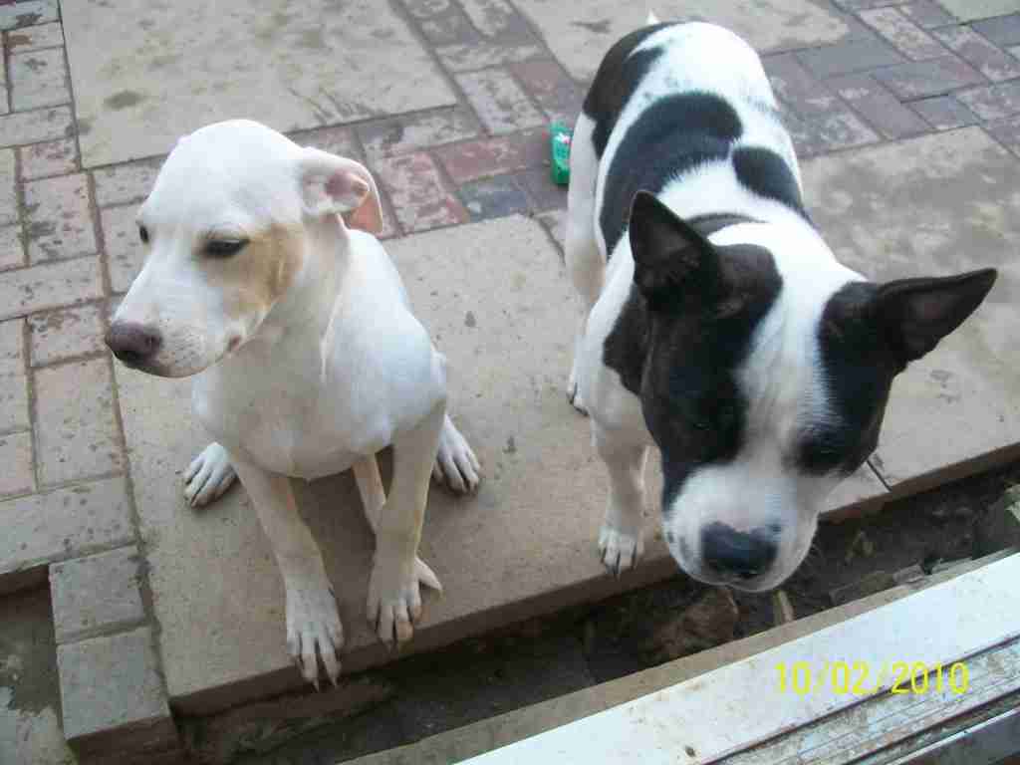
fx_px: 1061
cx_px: 510
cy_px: 382
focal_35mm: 36
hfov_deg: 51.4
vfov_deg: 39.7
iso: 64
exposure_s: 1/60
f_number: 2.7
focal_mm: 6
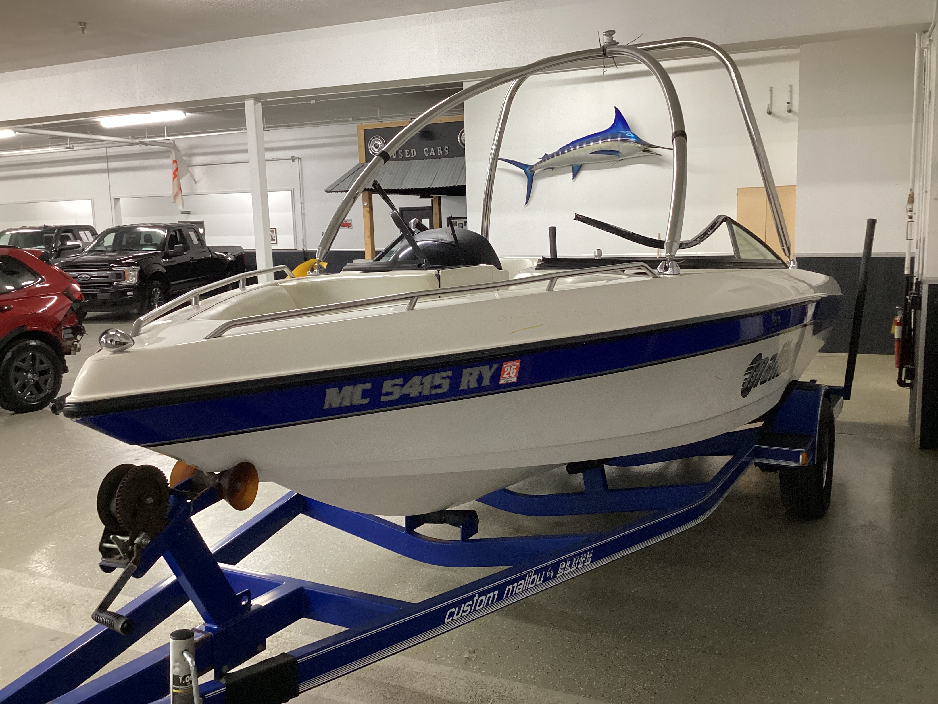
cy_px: 352
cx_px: 469
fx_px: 840
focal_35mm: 31
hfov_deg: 58.4
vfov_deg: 45.4
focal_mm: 3.3
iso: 250
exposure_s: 1/60
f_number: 2.4
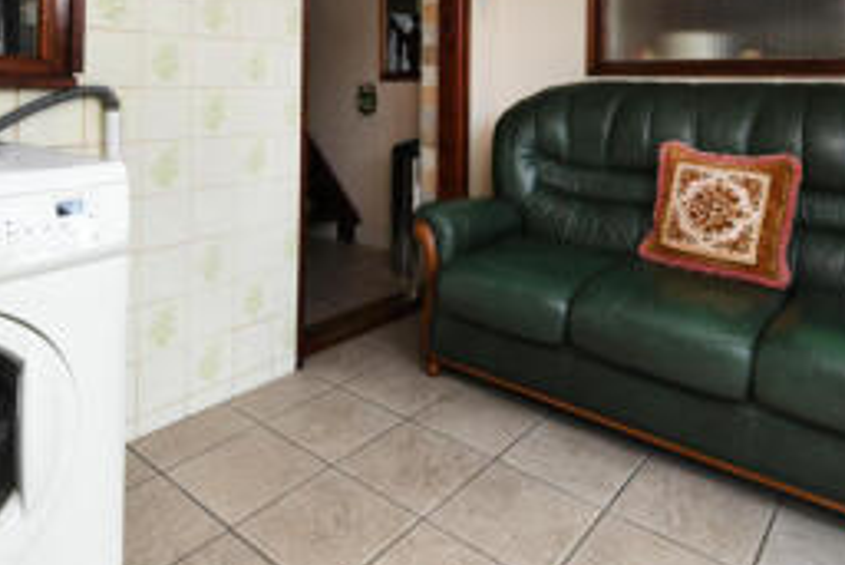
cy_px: 81
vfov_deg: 45.9
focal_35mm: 26
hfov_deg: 69.3
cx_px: 409
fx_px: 611
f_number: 11
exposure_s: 1/60
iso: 640
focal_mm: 14
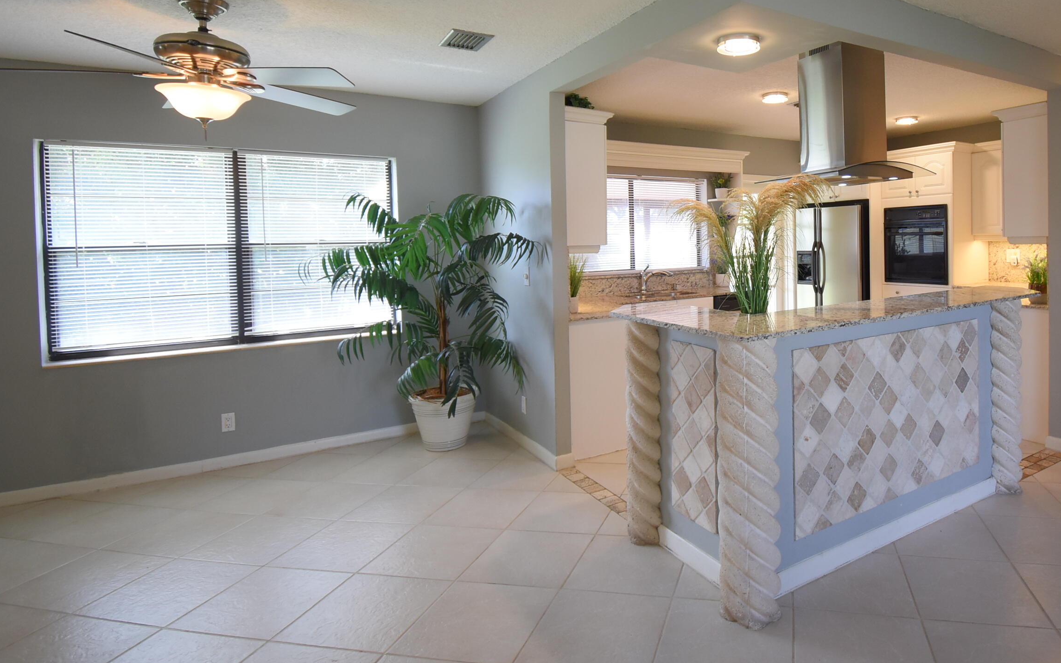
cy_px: 254
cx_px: 684
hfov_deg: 82.9
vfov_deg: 59.0
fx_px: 578
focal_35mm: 20
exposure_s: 1/60
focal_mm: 10
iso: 560
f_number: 4.5
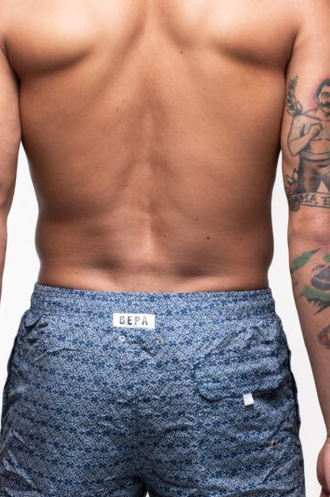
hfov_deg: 6.0
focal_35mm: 228
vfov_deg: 9.0
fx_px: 3141
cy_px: 277
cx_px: 164
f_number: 16
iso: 200
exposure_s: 1/125
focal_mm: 135
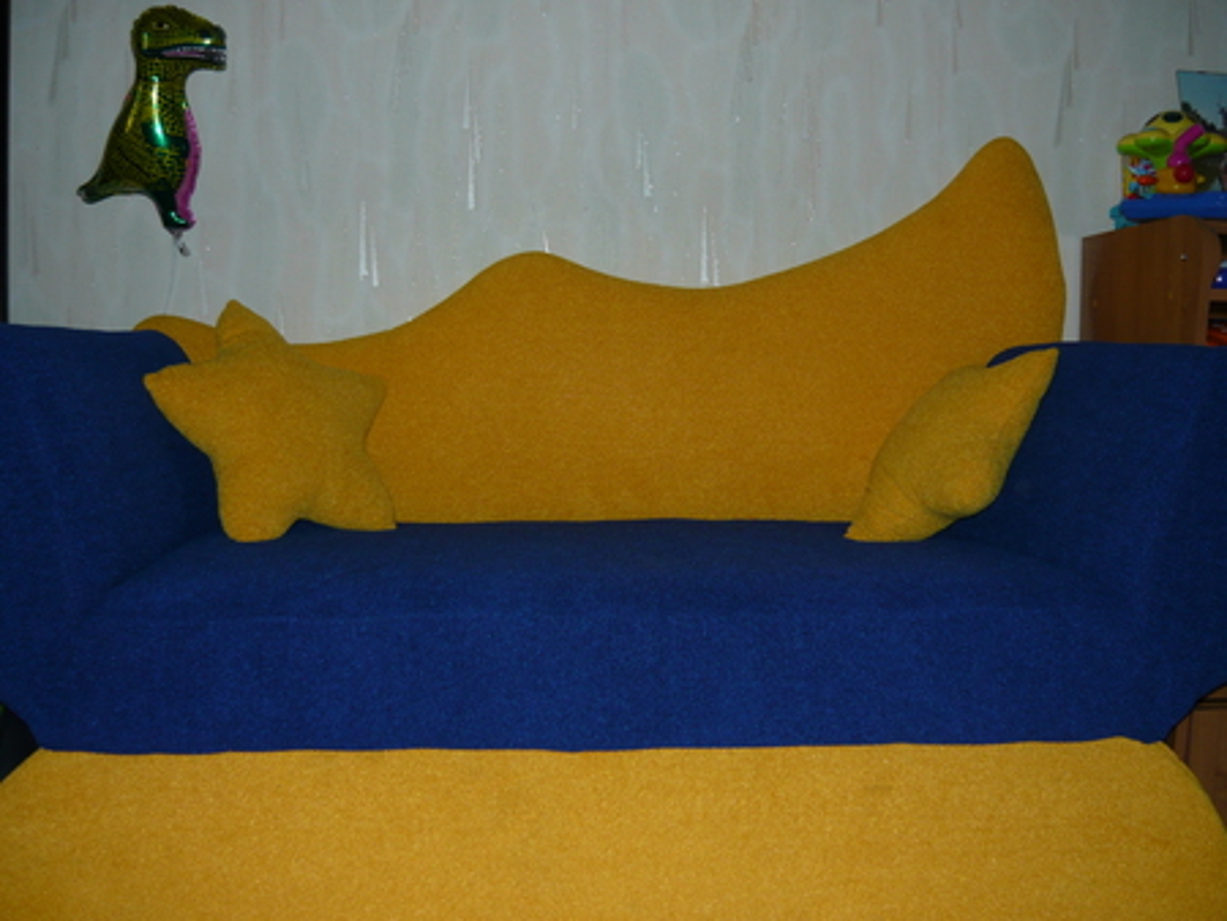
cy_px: 460
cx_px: 614
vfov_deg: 39.7
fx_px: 1277
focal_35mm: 36
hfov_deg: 51.3
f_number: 2.8
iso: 100
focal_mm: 5.5
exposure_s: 1/30
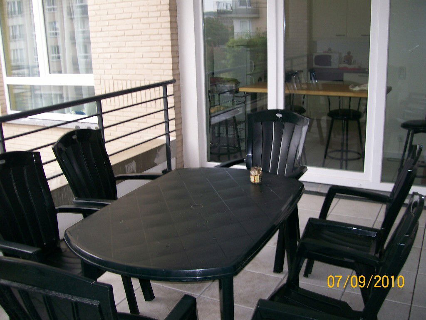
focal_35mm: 36
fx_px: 443
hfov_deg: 51.4
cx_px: 213
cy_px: 160
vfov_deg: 39.7
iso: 80
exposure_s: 1/64
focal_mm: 6
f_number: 2.7
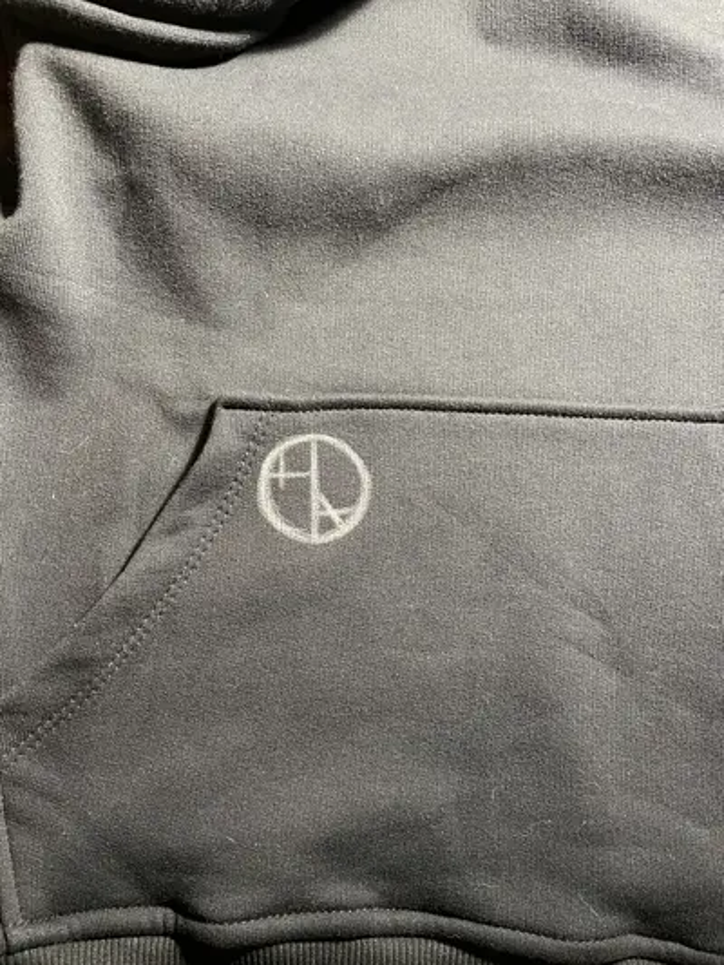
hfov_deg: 53.1
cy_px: 482
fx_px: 725
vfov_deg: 67.3
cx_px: 362
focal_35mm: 26
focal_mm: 4.2
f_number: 1.6
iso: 500
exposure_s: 1/33
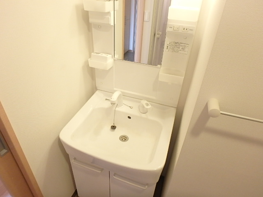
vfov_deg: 63.4
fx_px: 160
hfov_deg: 79.0
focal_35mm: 21
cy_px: 98
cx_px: 132
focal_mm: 3.7
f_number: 3.5
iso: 320
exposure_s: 1/30
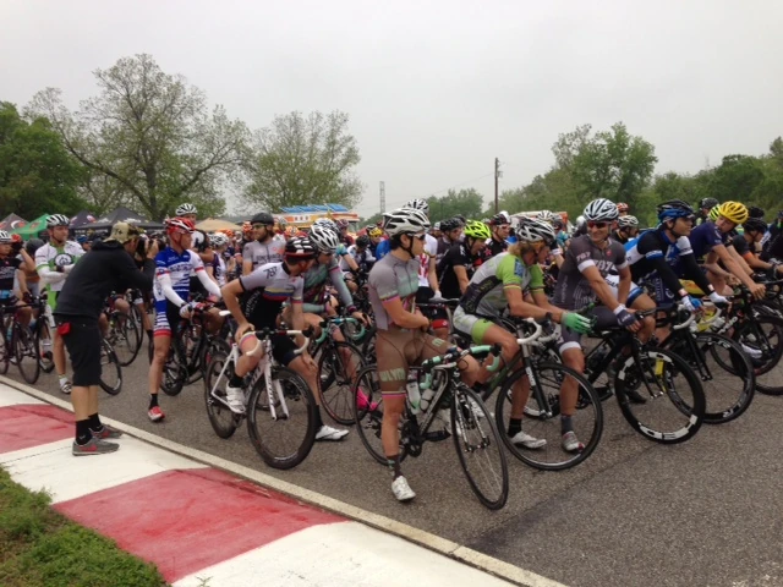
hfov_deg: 55.4
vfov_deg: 42.9
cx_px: 392
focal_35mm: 33
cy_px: 294
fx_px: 746
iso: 50
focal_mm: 4.12
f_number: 2.4
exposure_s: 1/120
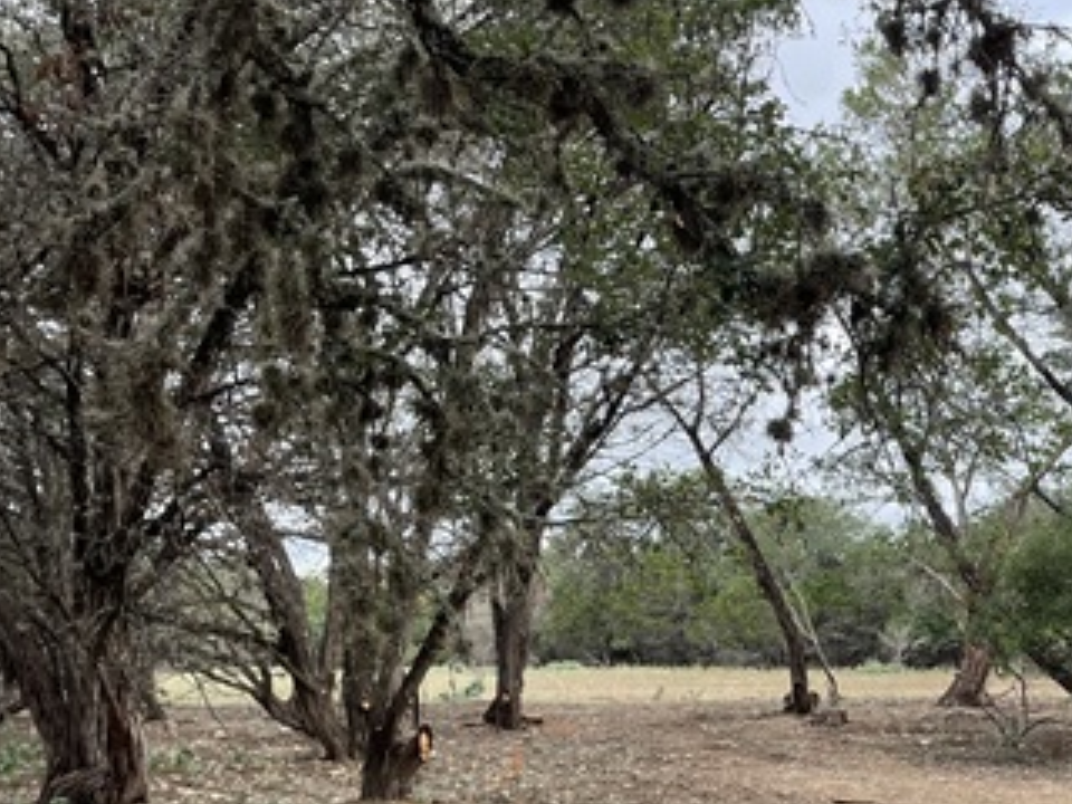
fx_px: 1610
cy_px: 657
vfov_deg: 27.4
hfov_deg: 33.8
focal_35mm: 52
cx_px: 1059
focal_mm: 4.2
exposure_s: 1/447
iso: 32
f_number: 1.6
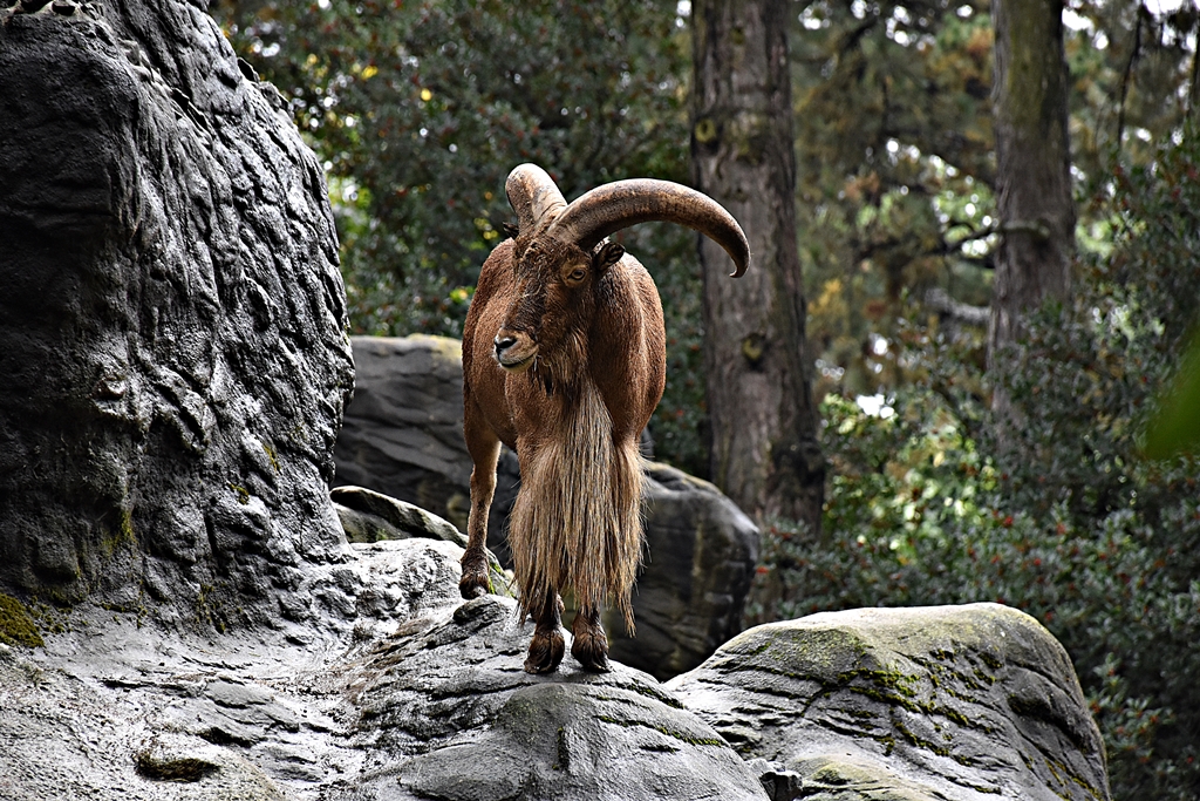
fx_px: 7001
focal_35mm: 210
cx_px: 600
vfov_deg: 6.5
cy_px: 400
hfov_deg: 9.8
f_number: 5.6
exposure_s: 1/500
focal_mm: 140
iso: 1100
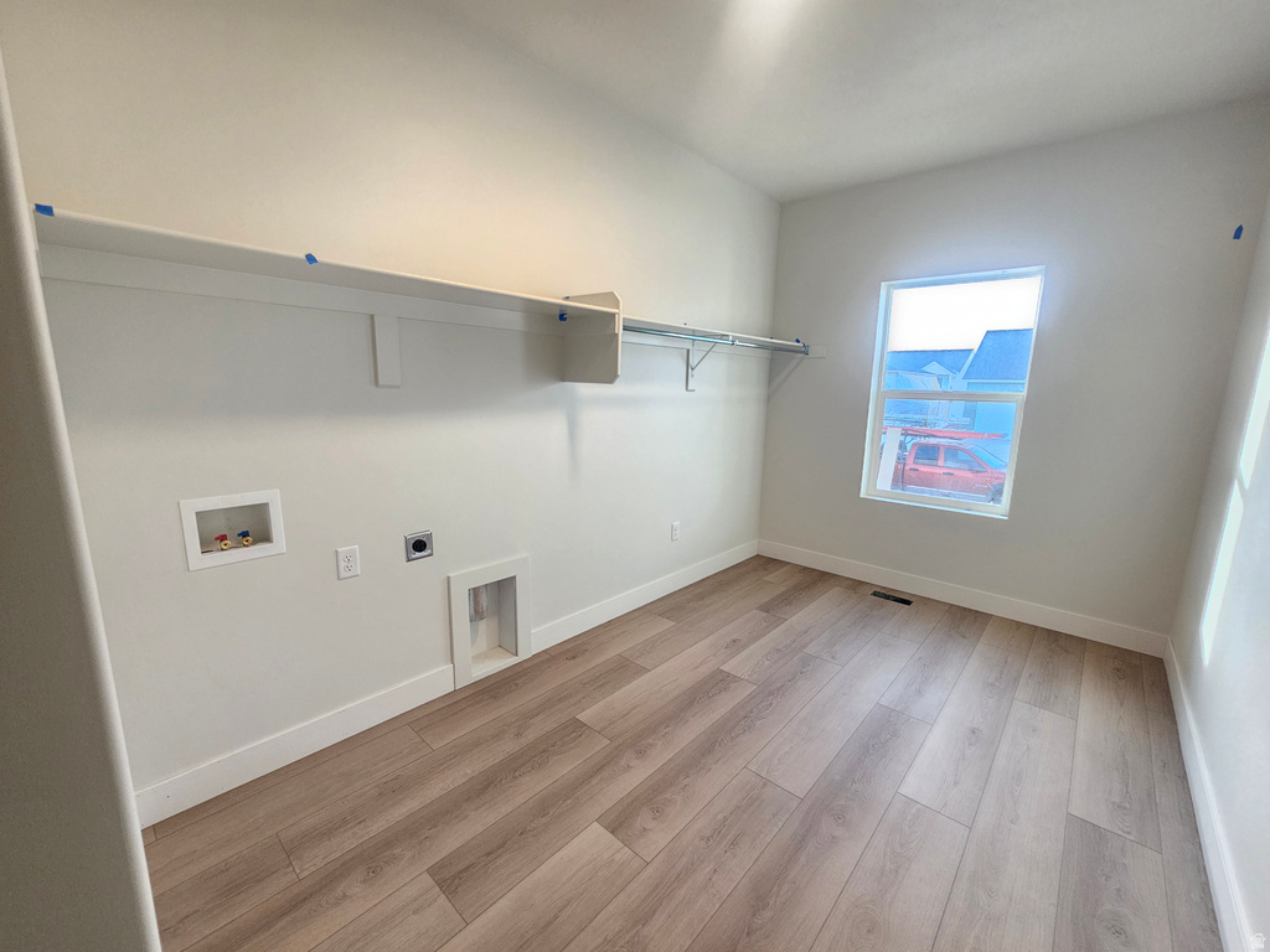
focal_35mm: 13
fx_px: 477
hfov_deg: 106.2
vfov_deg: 89.9
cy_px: 476
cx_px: 635
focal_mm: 2.2
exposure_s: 1/60
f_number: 2.2
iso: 100
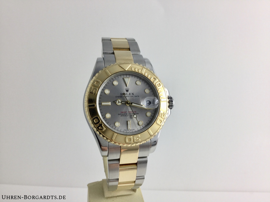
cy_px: 101
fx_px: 242
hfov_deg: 58.4
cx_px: 135
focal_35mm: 31
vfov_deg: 45.4
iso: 32
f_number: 2.4
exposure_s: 1/100
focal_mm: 3.3
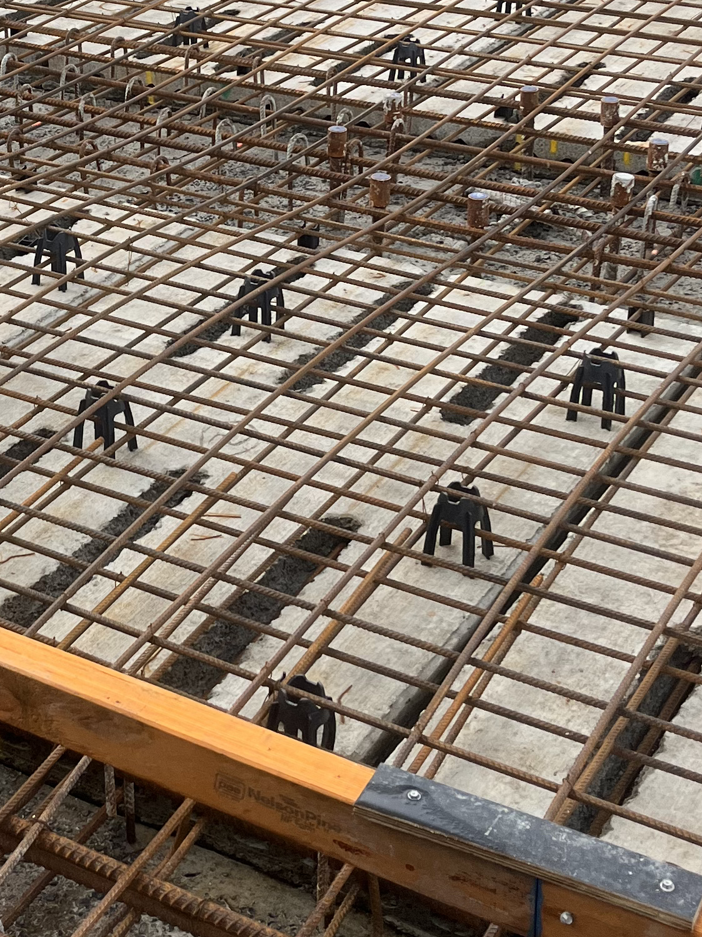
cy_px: 200
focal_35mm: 70
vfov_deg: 27.3
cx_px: 35
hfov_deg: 20.5
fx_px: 1893
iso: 50
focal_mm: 5.1
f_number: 1.6
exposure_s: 1/1106
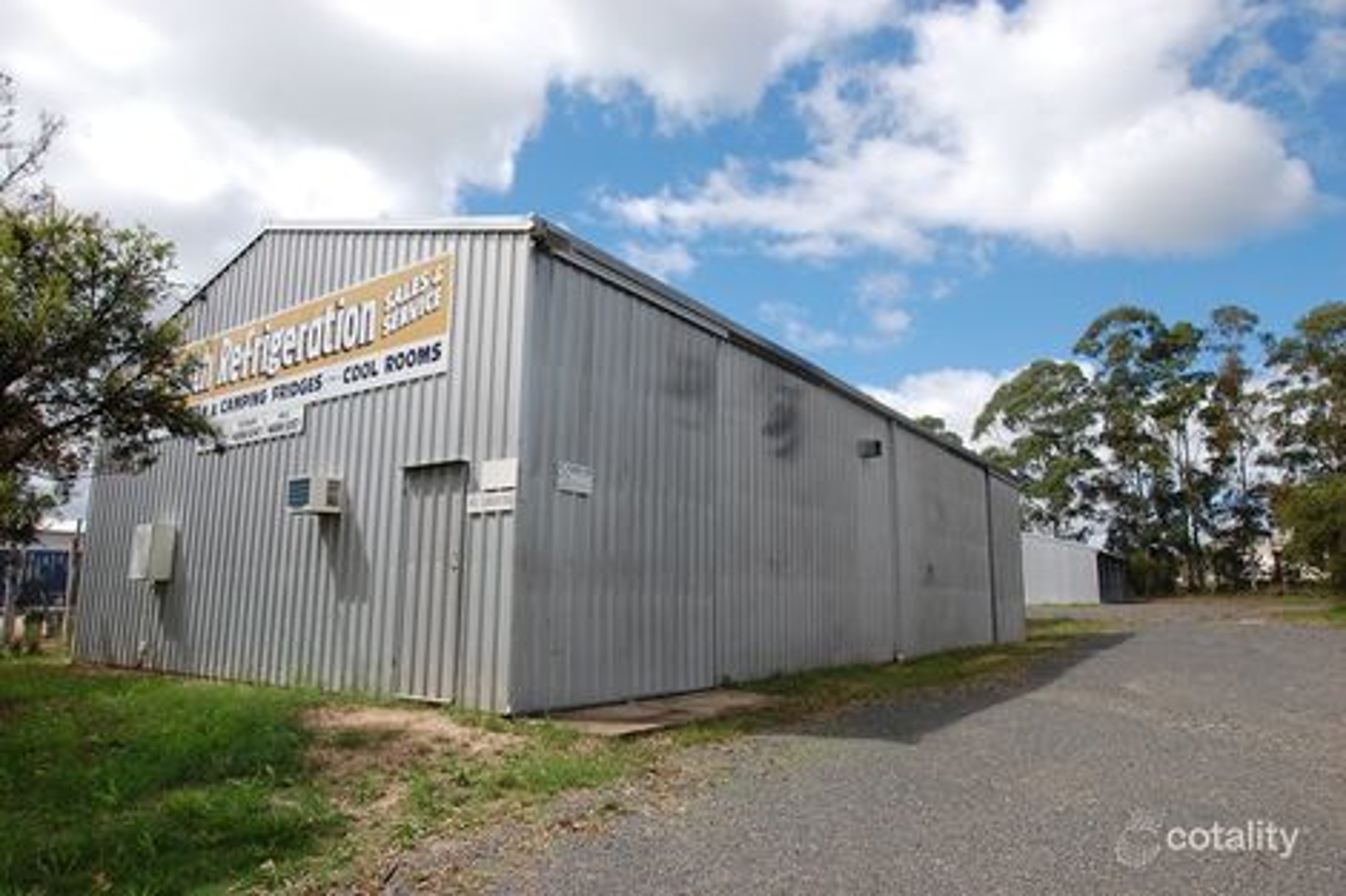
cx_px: 673
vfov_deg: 59.5
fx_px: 785
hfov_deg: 81.2
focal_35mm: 21
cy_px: 448
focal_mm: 14
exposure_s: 1/320
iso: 200
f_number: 9
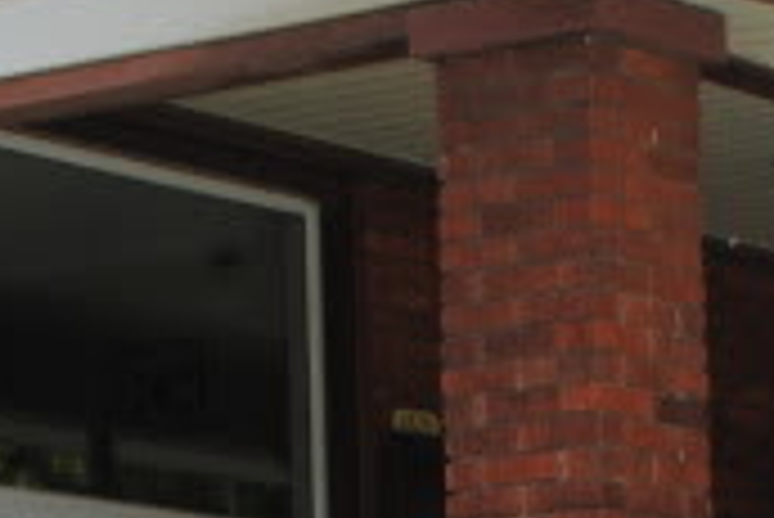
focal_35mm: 232
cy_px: 1304
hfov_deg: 8.8
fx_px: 4992
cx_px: 839
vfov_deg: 5.7
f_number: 8
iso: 100
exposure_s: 1/200
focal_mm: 26
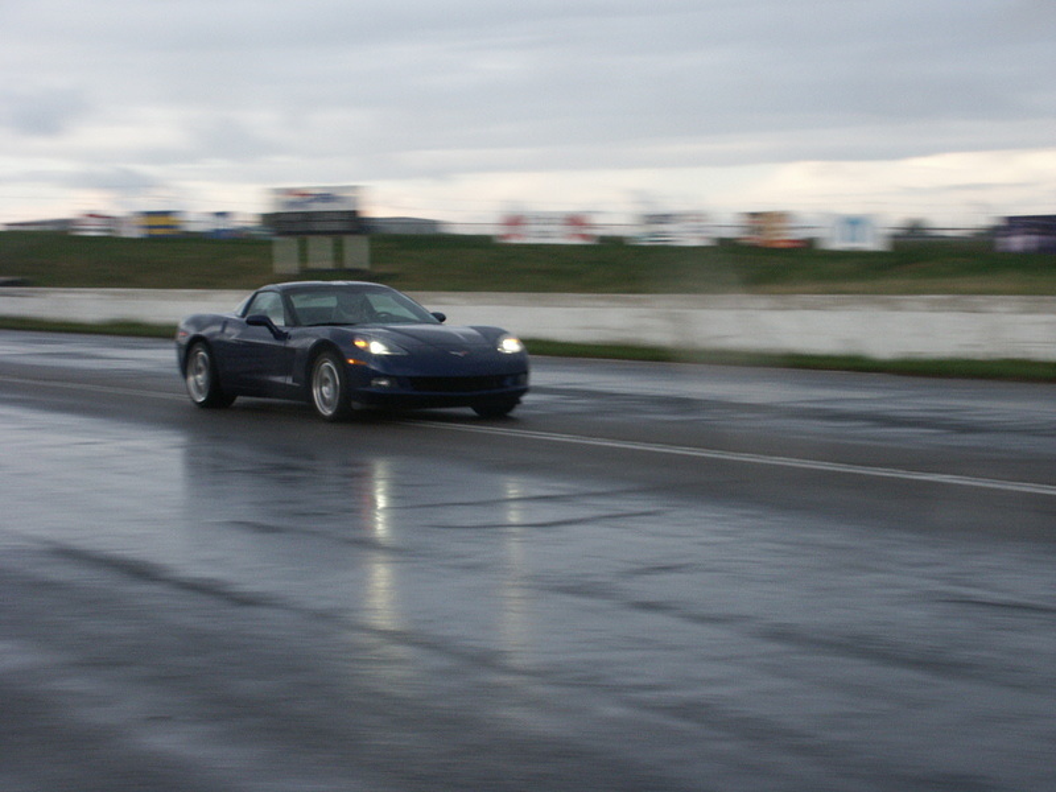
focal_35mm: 87
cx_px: 528
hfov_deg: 22.5
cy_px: 396
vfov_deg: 17.0
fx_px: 2654
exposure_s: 1/60
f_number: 6.7
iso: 125
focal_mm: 21.62
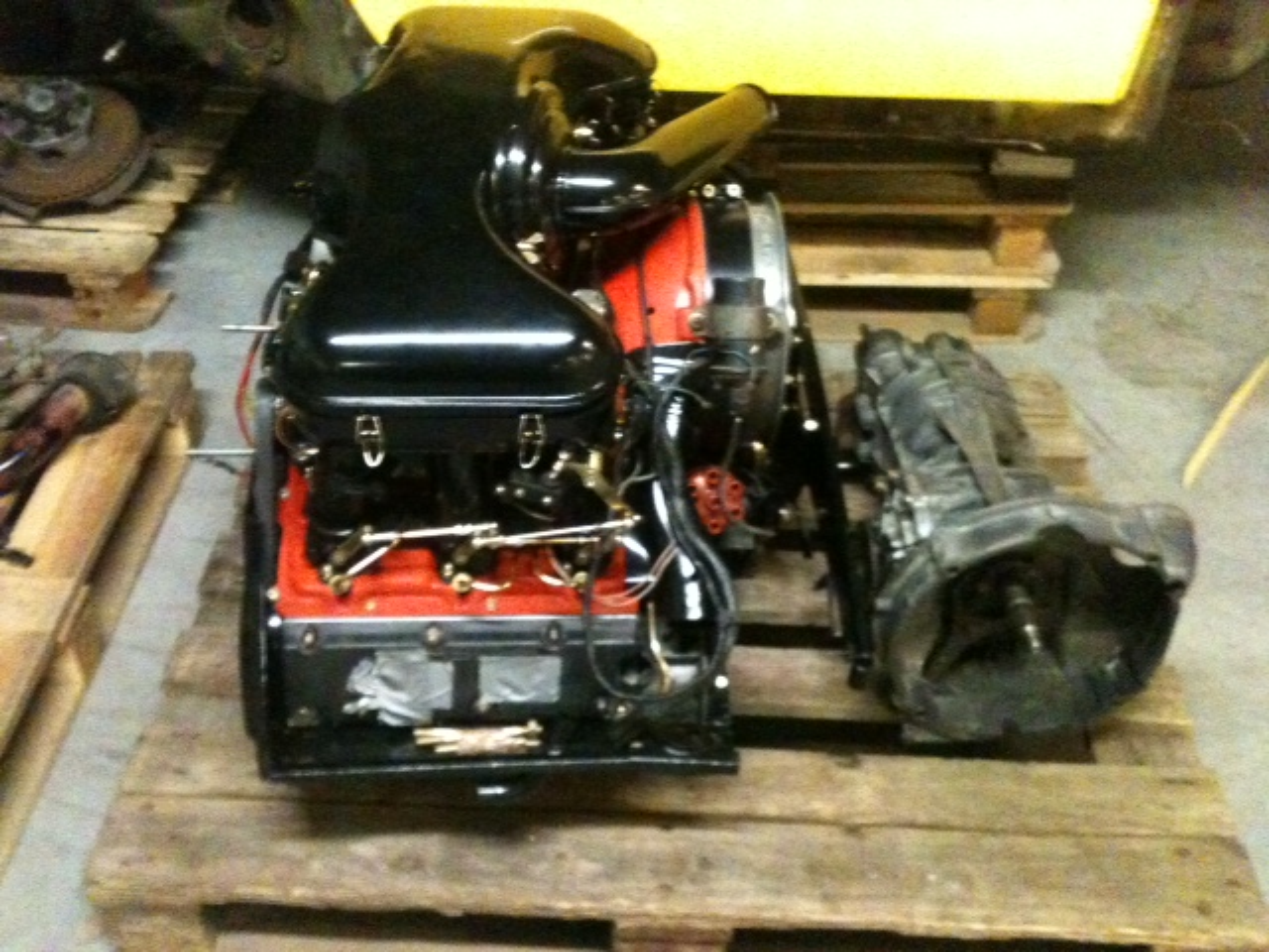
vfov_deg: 40.7
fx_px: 1283
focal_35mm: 35
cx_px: 634
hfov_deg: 52.6
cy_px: 476
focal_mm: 3.85
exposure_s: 1/10
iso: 1000
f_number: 2.8
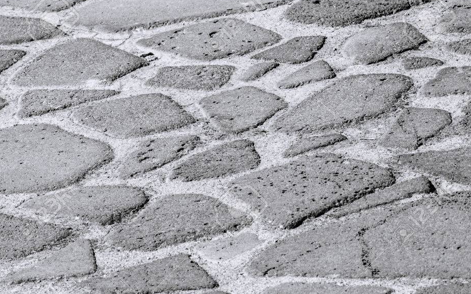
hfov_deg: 9.2
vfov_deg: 5.8
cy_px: 189
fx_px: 2910
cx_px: 142
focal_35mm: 227
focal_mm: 105
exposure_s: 1/500
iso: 200
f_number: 11
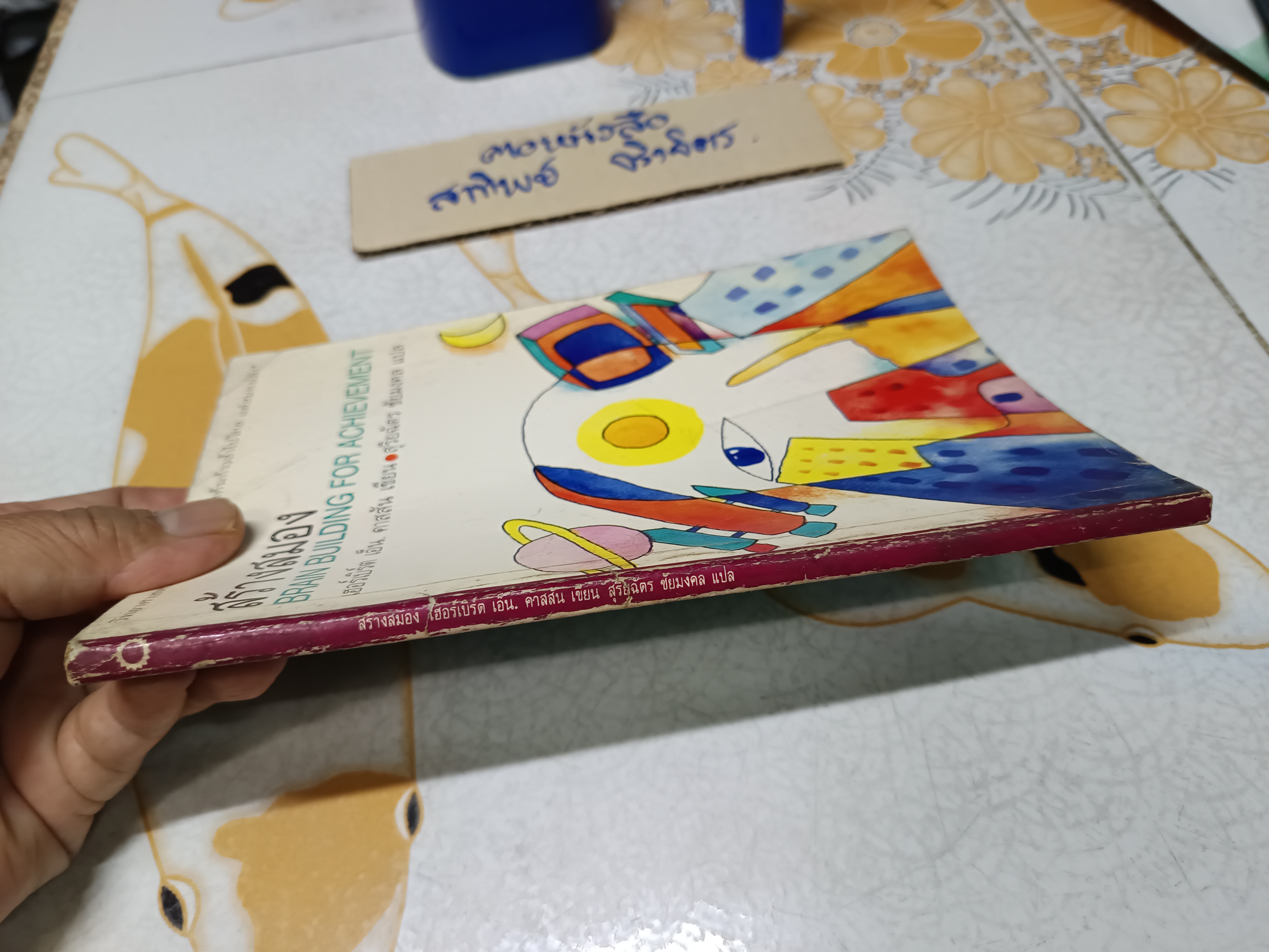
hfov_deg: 71.6
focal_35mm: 24
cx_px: 634
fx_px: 880
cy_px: 476
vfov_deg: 56.8
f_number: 1.7
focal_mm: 5.31
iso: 1060
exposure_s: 1/33.3
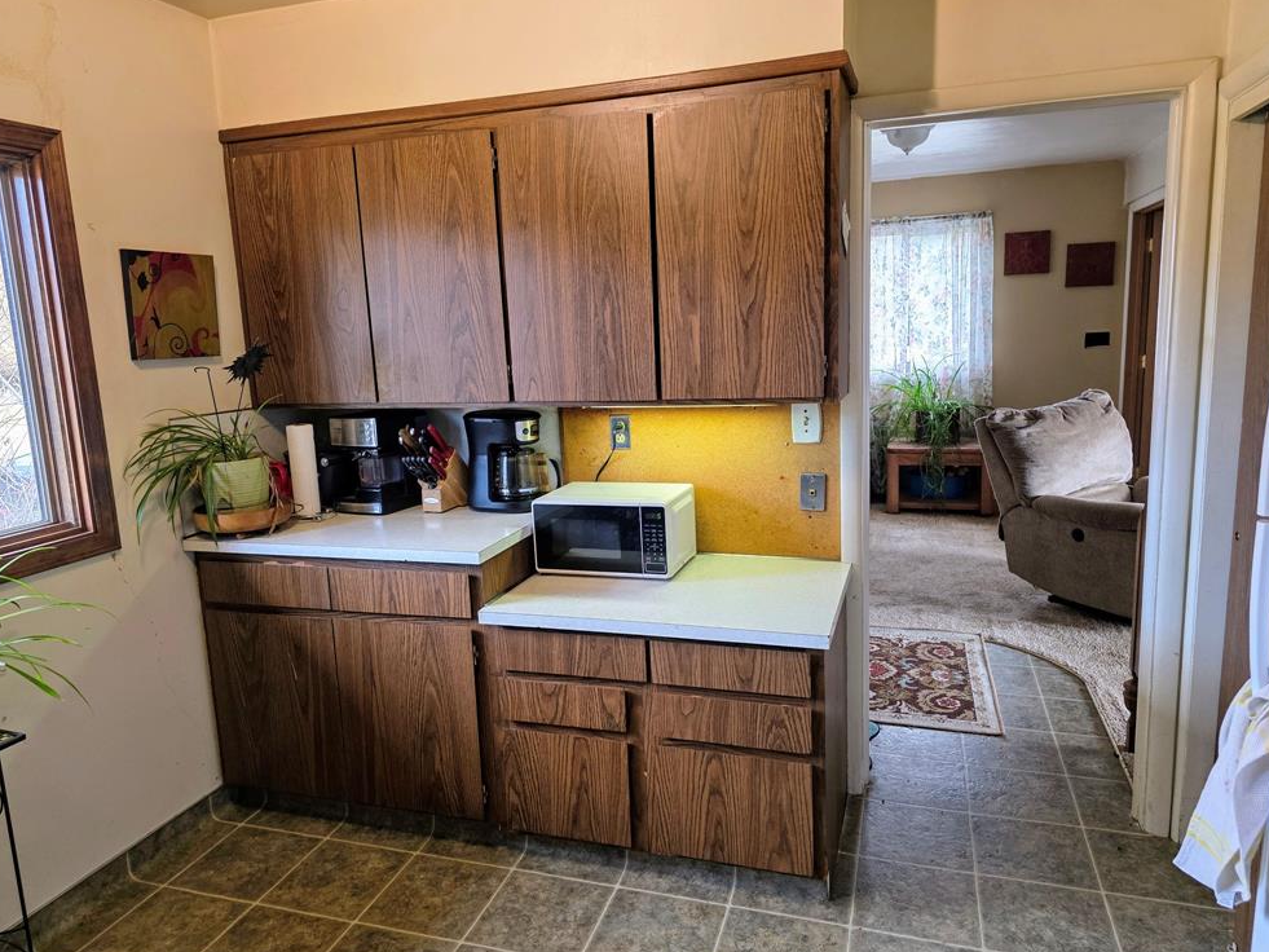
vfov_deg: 56.8
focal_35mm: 24
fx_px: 880
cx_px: 621
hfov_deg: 71.6
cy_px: 468
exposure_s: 1/120
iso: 320
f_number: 1.7
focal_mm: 6.3
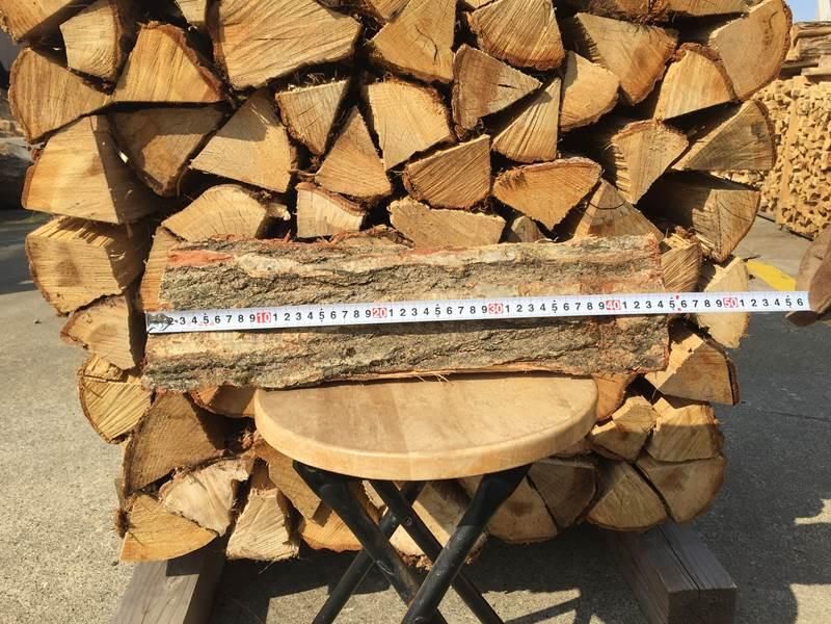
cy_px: 312
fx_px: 696
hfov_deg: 61.7
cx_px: 416
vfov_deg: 48.2
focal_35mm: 29
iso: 32
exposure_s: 1/1799
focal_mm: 4.15
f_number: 2.2
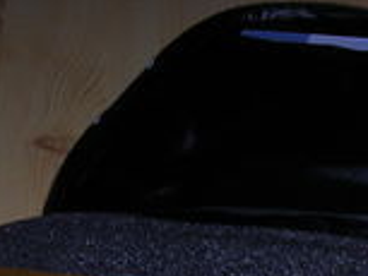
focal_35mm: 159
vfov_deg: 8.8
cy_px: 552
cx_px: 375
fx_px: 1692
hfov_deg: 12.3
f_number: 3.2
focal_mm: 6.3
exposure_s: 1/60
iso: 50
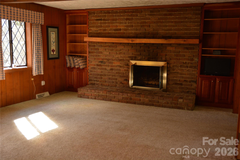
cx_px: 120
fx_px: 240
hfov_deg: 53.1
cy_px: 80
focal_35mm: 36
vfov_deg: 36.9
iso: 400
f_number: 3.8
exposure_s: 1/60
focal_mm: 24
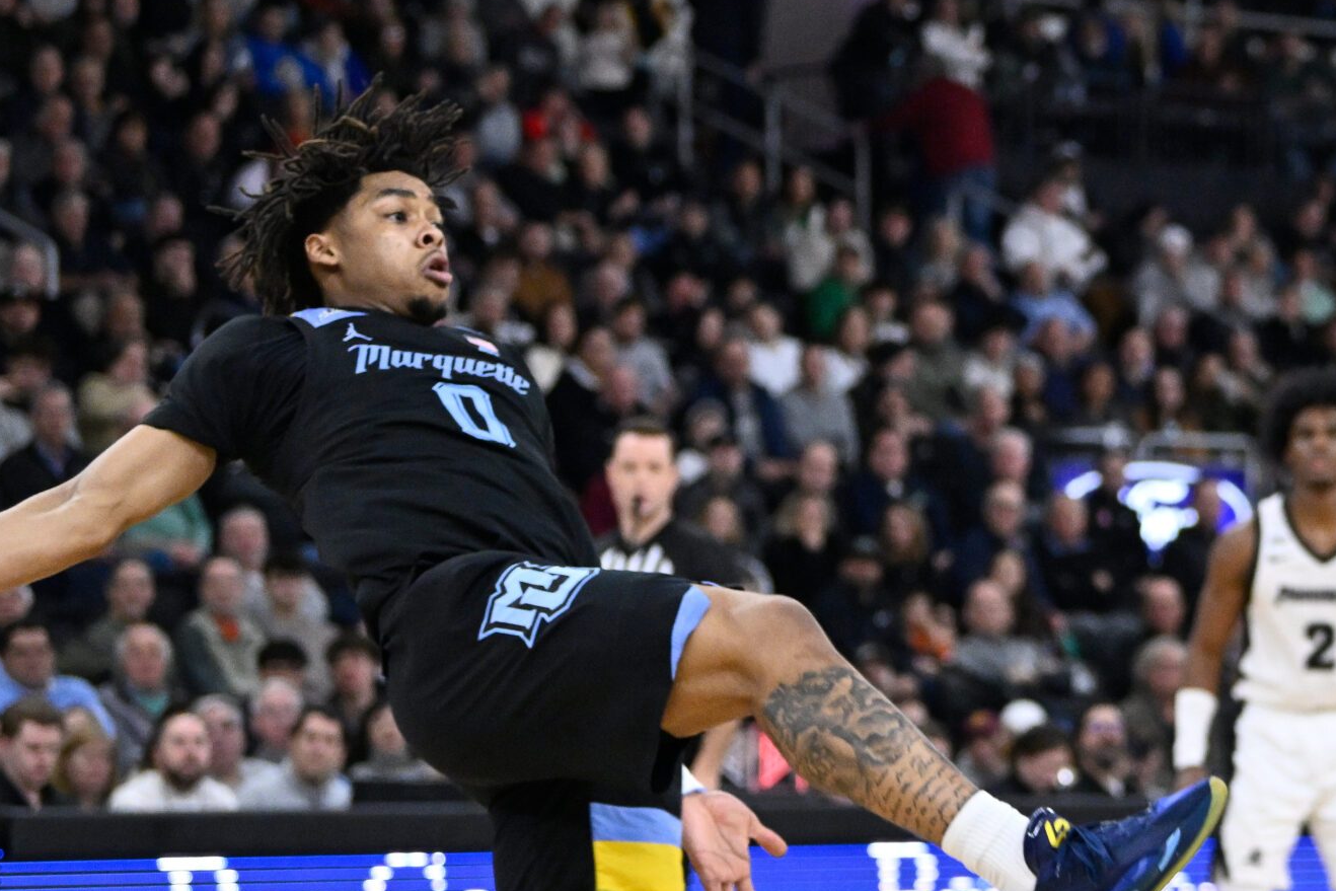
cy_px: 122
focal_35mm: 136
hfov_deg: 14.9
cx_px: 1275
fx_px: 5047
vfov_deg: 10.0
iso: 3200
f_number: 2.8
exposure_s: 1/1000
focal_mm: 70
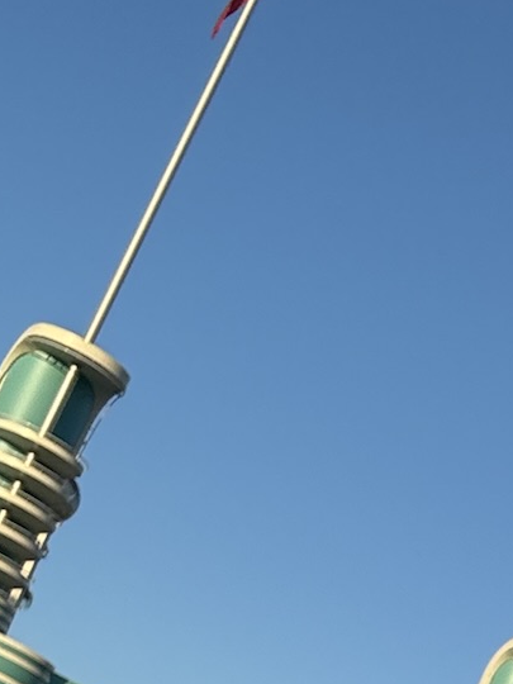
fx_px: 1976
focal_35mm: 100
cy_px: 1065
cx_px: 817
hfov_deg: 13.7
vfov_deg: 17.4
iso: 25
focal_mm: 2.69
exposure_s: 1/693
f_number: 1.9
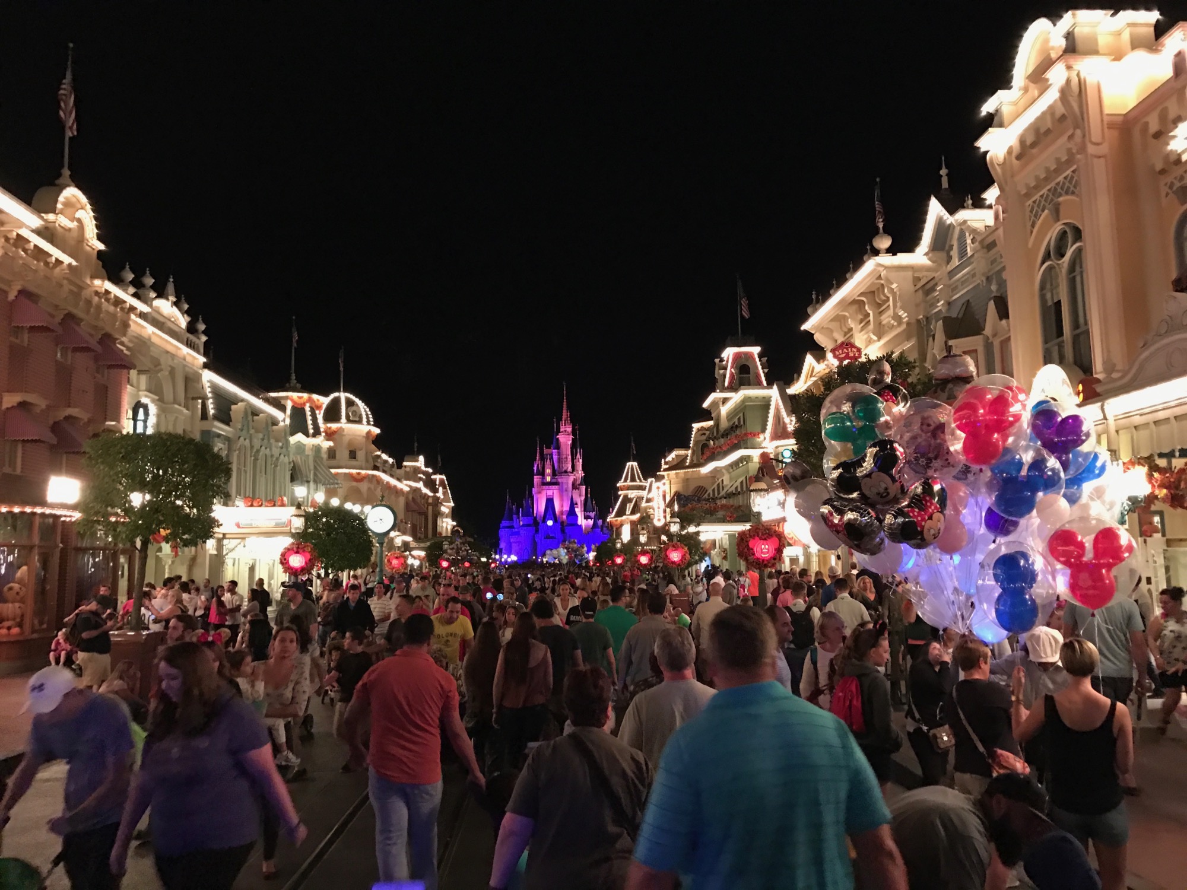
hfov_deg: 63.4
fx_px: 960
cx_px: 594
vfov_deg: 49.7
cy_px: 445
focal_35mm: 28
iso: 100
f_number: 1.8
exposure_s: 1/5
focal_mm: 3.99
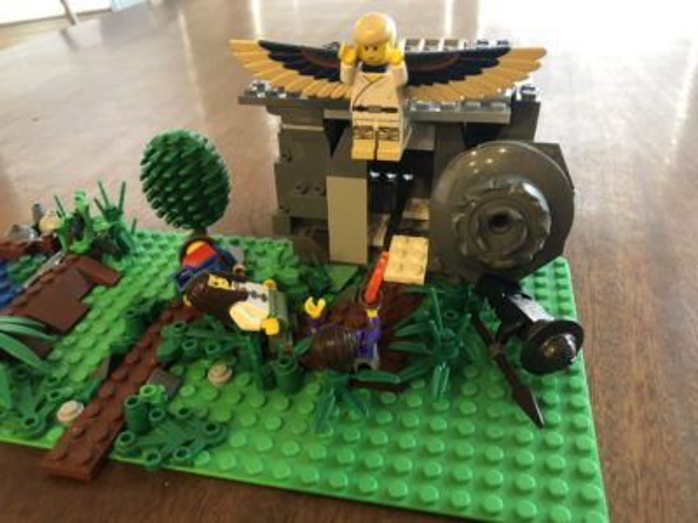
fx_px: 565
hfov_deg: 63.4
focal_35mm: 28
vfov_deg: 49.7
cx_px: 349
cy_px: 262
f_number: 1.8
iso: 100
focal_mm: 3.99
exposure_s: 1/11
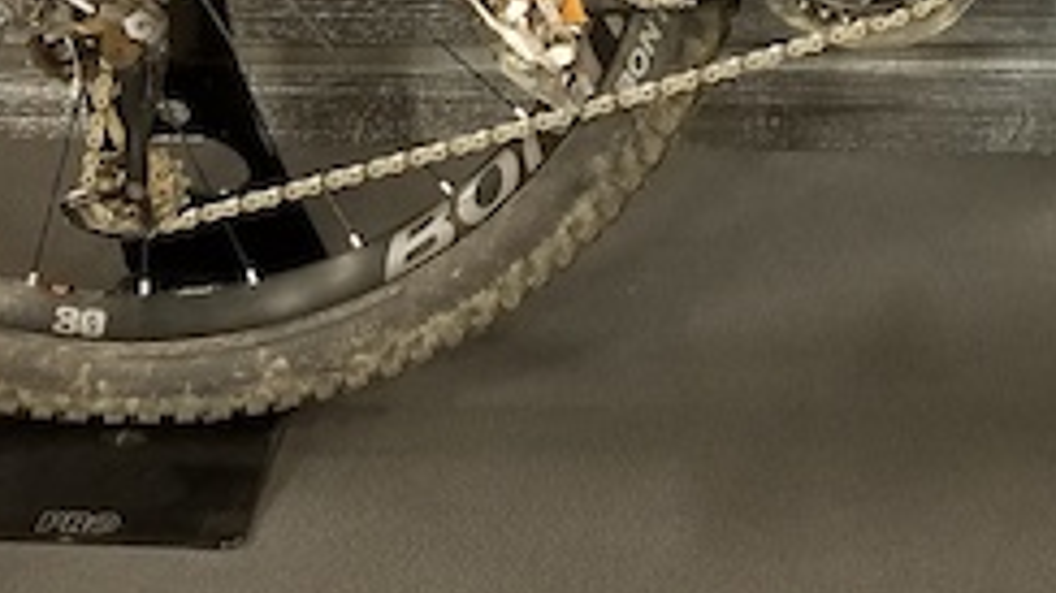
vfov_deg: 12.1
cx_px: 1130
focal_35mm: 93
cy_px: -411
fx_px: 2603
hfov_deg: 21.8
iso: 250
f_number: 1.7
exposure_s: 1/12
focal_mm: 4.3
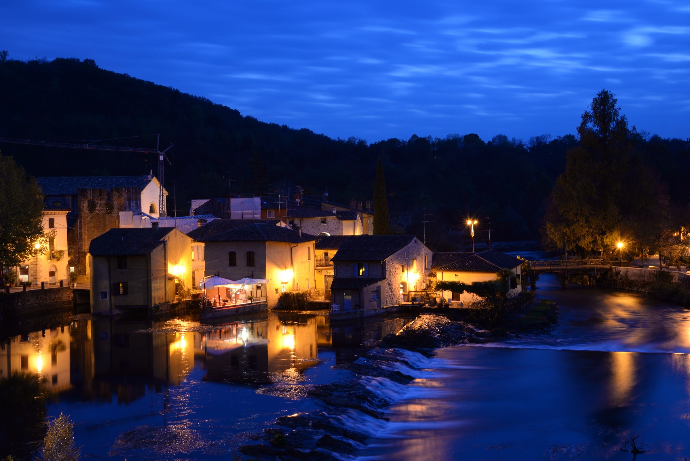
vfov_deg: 27.0
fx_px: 959
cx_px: 345
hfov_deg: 39.6
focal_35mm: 50
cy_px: 230
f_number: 18
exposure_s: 30
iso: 100
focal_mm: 50
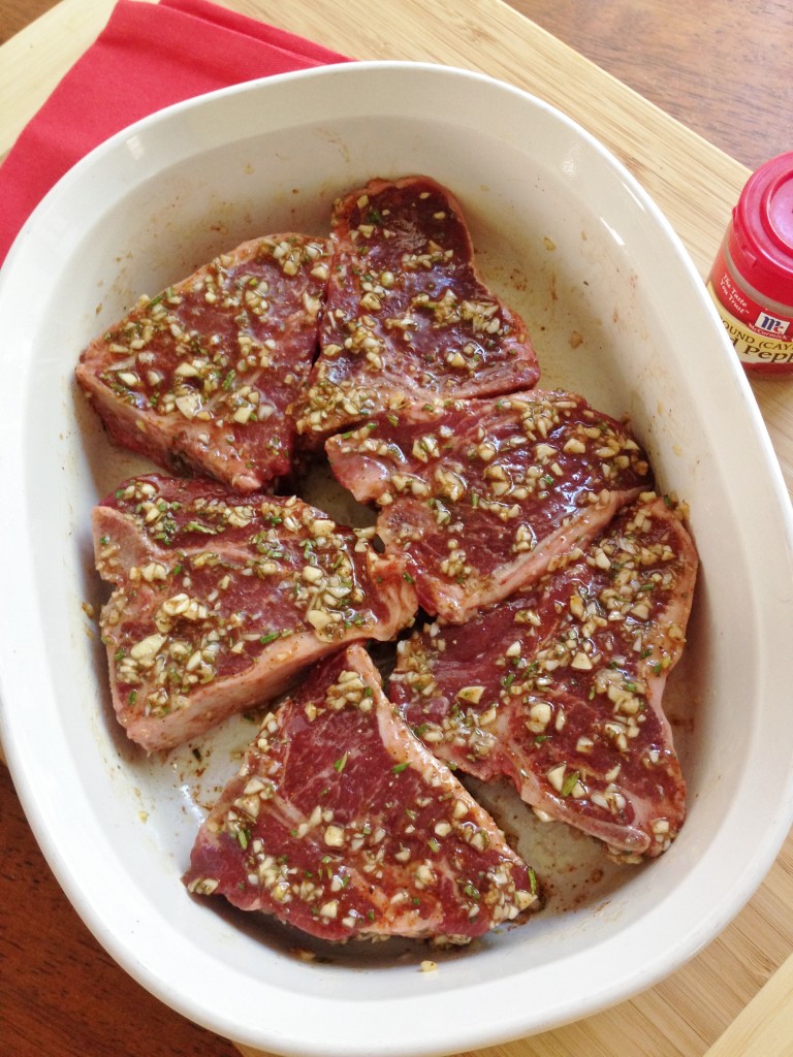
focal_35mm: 33
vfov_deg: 55.4
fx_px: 1008
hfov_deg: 42.9
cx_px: 396
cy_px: 528
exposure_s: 1/20
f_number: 2.4
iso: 160
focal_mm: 4.12
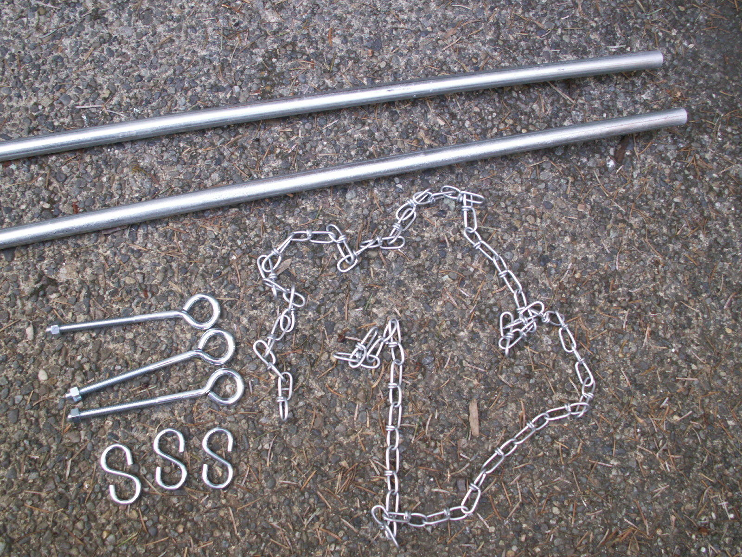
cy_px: 278
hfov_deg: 52.6
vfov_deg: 40.7
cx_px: 371
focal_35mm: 35
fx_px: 750
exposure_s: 1/40
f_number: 2.8
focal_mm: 5.86
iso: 64
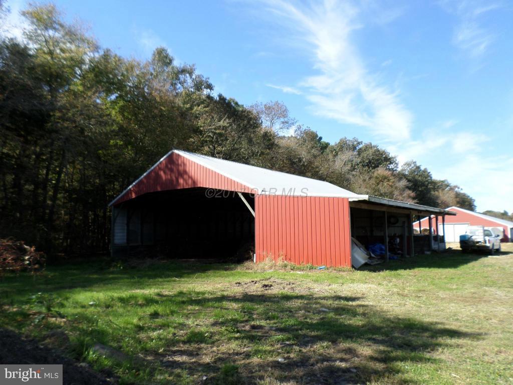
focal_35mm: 25
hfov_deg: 69.4
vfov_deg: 54.9
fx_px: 370
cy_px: 192
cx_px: 256
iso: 80
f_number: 2.5
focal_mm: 4.5
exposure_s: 1/750
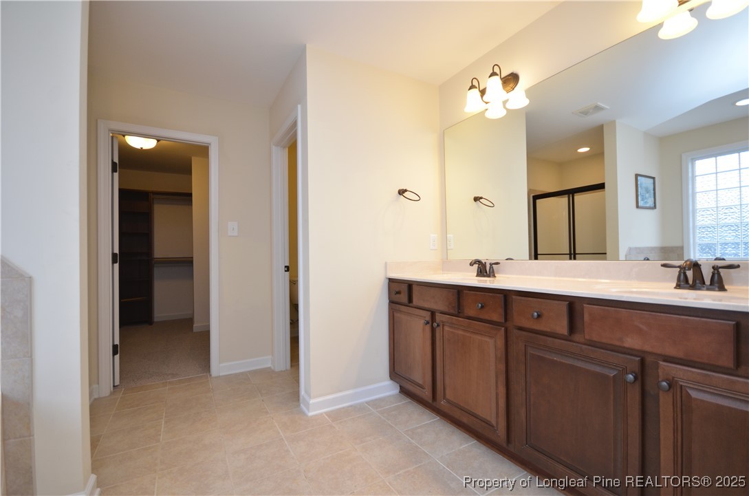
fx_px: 311
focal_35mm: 15
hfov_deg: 100.5
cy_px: 248
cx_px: 374
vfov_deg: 77.1
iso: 450
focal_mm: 10
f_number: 4
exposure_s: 1/60
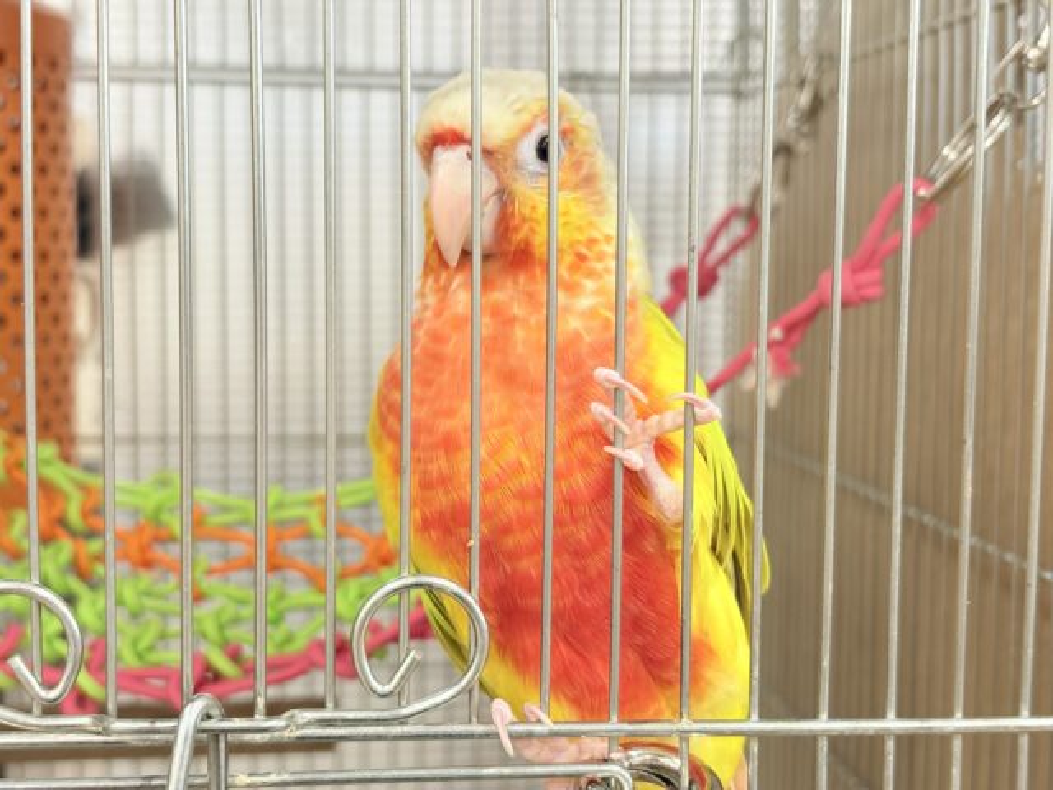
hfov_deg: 36.8
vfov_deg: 28.0
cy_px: 395
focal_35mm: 52
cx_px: 526
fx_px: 1582
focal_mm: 5.96
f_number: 1.6
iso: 125
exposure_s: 1/50
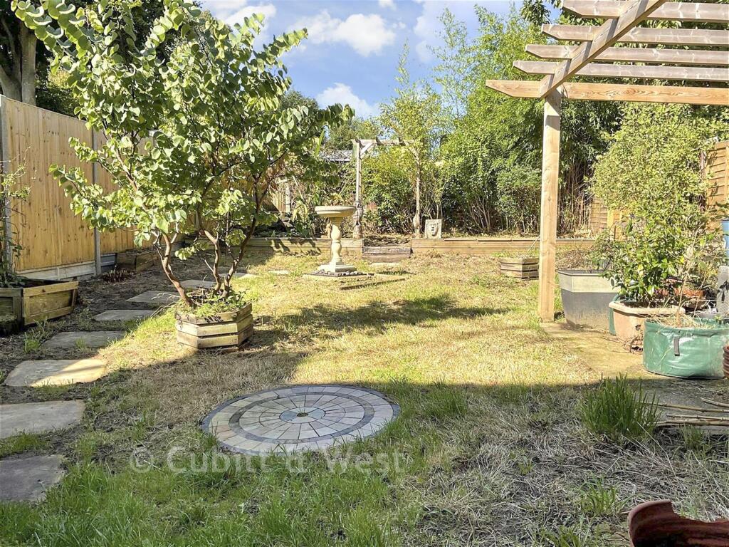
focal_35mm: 29
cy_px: 274
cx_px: 364
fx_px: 611
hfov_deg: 61.7
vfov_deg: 48.2
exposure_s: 1/850
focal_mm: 3
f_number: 1.8
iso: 16
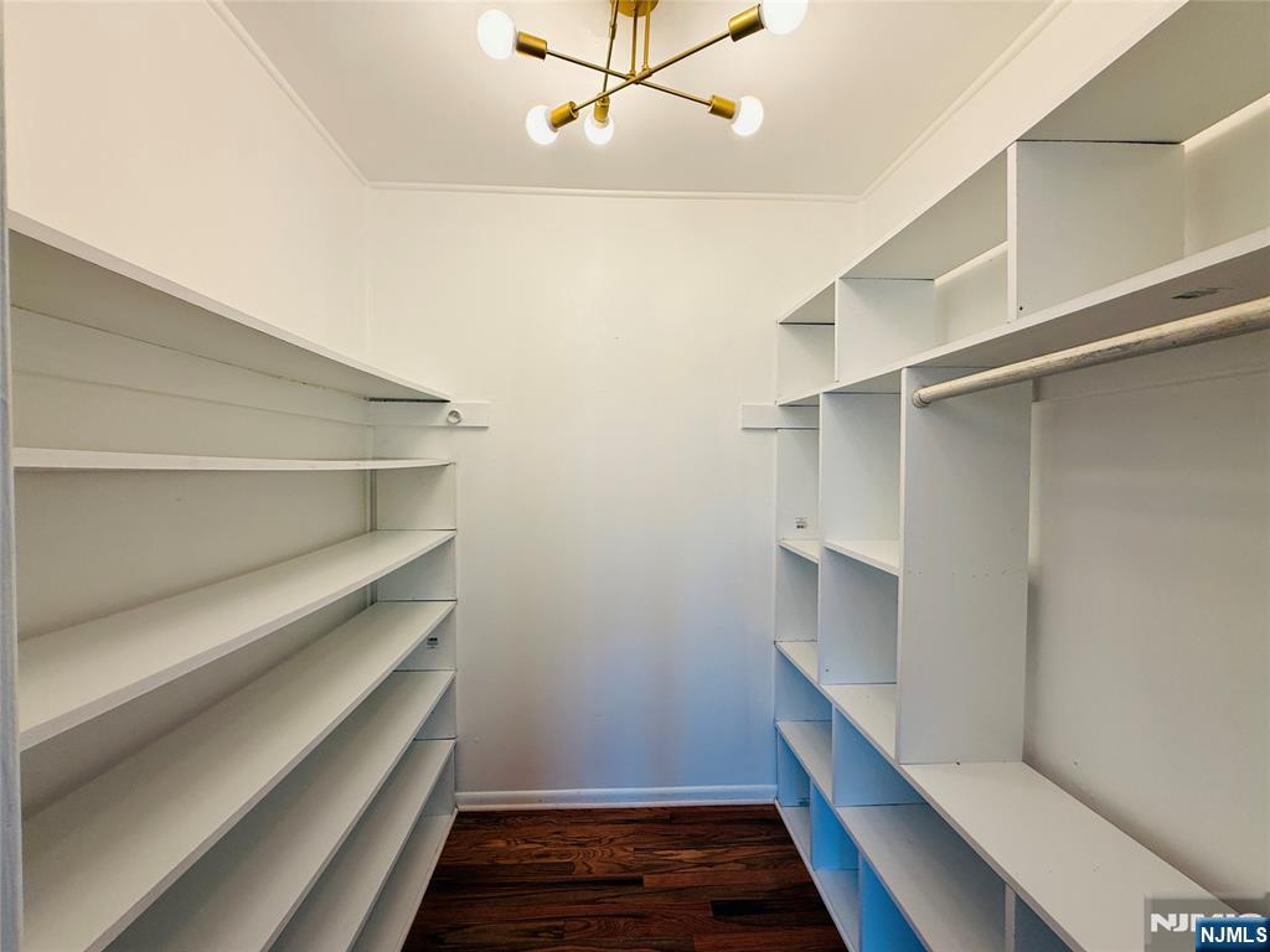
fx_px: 514
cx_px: 635
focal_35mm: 14
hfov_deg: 102.1
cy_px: 476
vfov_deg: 85.7
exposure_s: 1/120
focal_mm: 2.22
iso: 64
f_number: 2.2
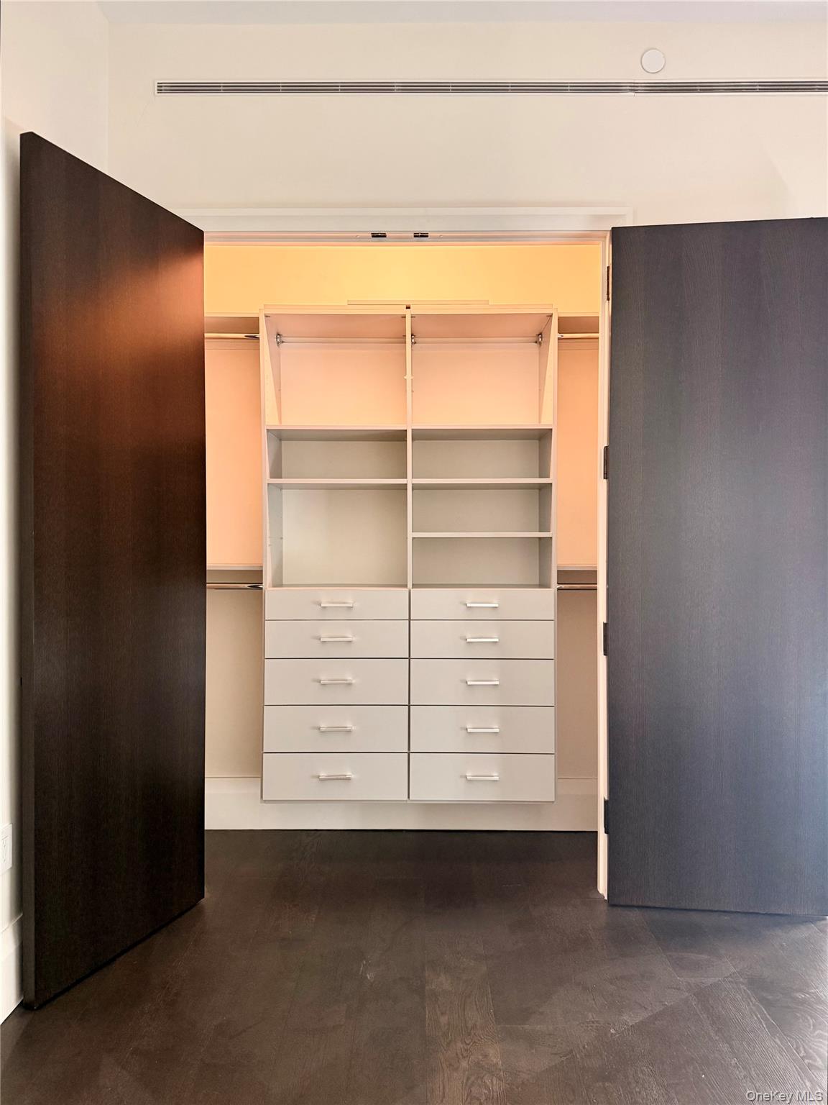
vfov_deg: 71.6
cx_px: 414
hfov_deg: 56.8
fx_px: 765
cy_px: 552
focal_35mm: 24
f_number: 1.78
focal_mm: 6.76
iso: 250
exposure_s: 1/60
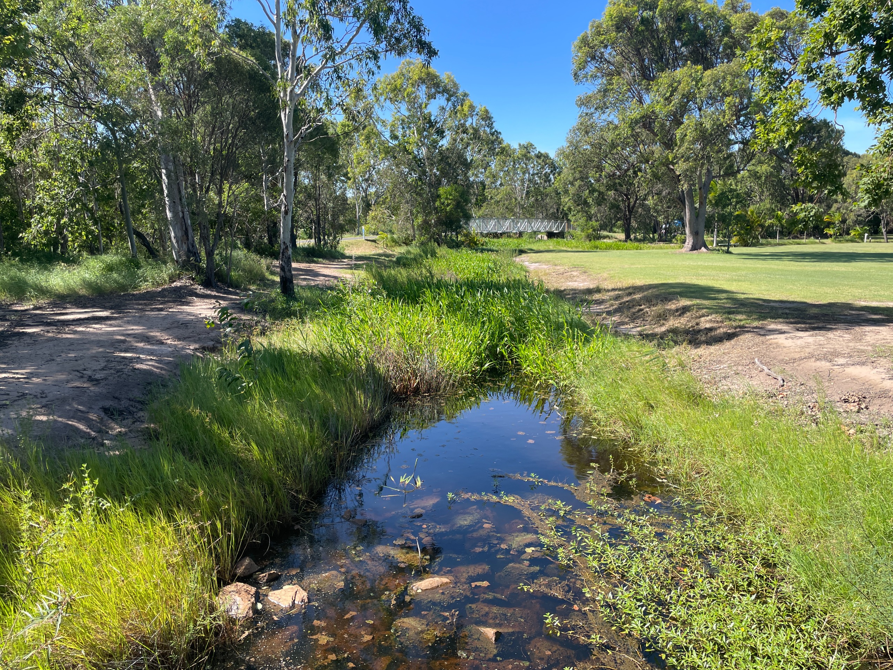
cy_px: 335
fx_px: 671
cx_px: 446
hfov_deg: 67.3
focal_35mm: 26
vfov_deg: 53.1
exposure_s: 1/1289
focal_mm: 4.2
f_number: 1.6
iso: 32
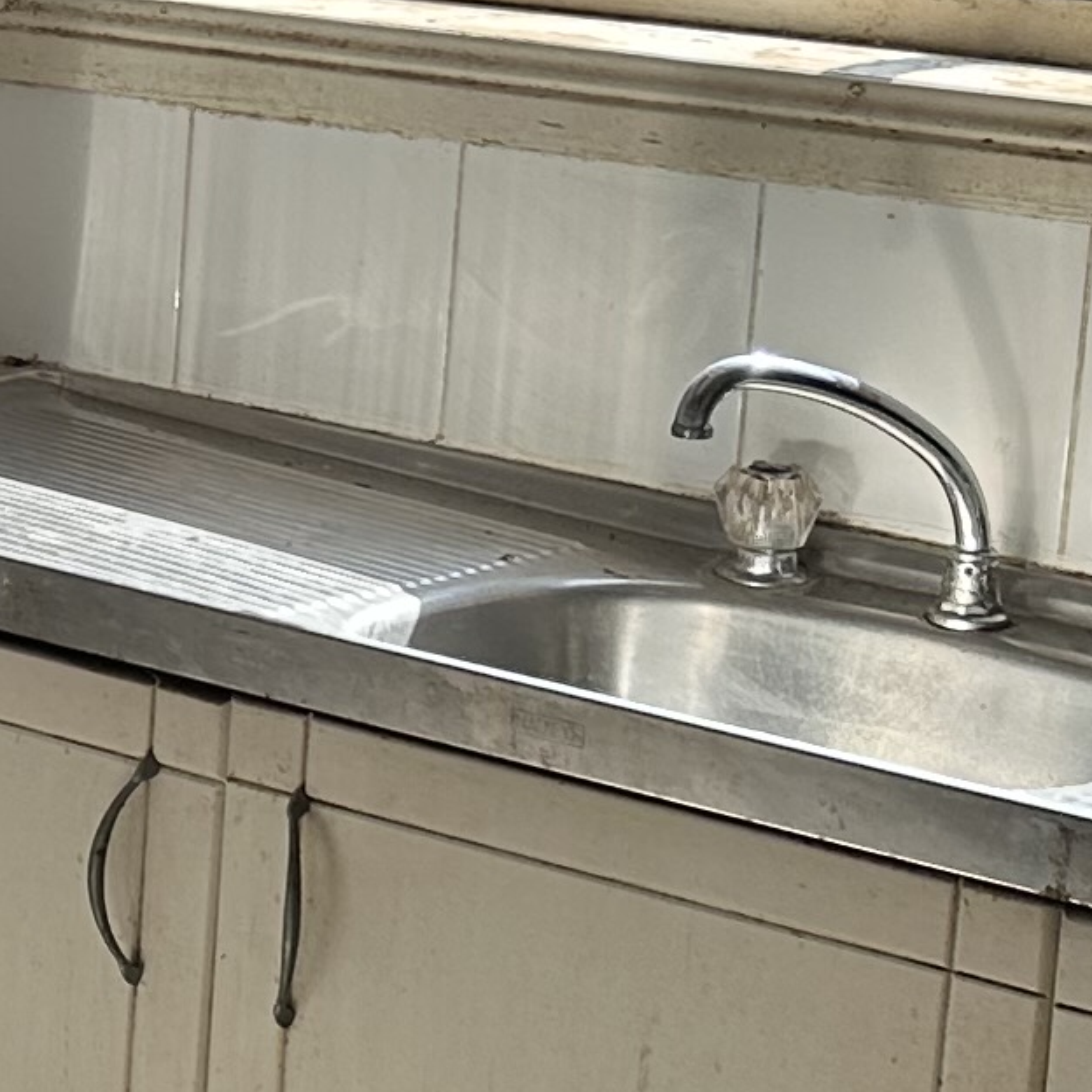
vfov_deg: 12.7
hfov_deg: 11.3
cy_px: 368
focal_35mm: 137
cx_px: -1220
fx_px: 4890
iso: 80
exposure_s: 1/750
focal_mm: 6.86
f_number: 1.78
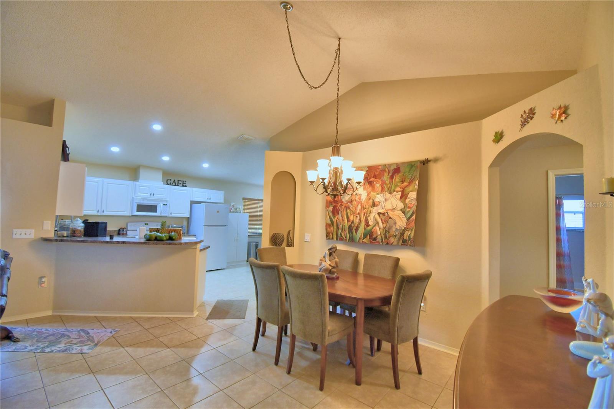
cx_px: 307
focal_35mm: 15
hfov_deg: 100.4
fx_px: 256
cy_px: 204
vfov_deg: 77.3
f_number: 4.5
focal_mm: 10
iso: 450
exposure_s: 1/30
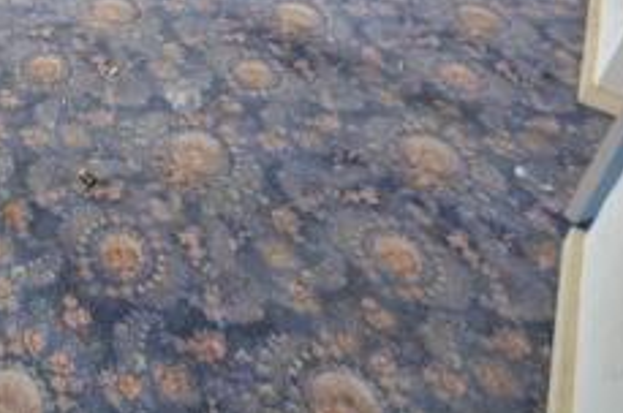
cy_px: -173
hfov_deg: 34.2
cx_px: -163
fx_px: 743
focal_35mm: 43
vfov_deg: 25.2
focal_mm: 10
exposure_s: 1/6
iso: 400
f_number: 8
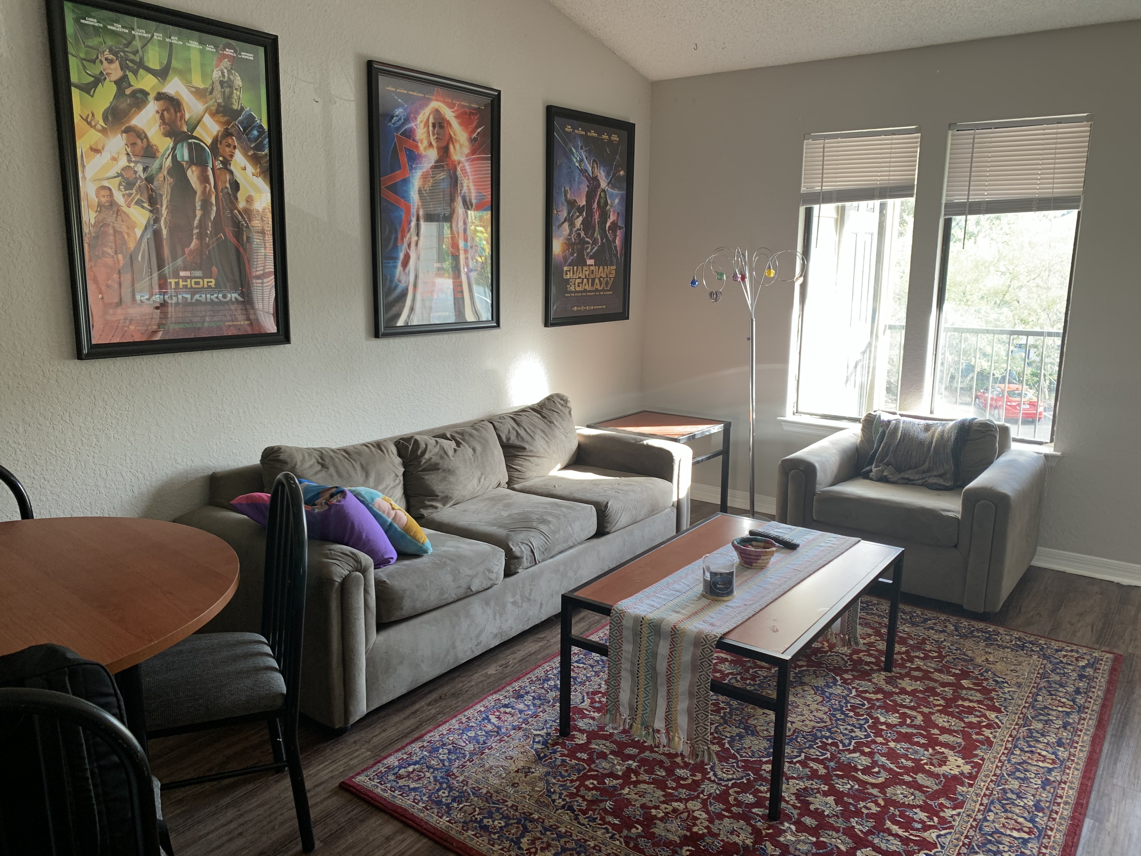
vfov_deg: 53.1
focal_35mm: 26
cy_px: 428
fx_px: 857
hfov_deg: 67.3
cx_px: 570
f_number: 1.8
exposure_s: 1/72
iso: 100
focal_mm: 4.25
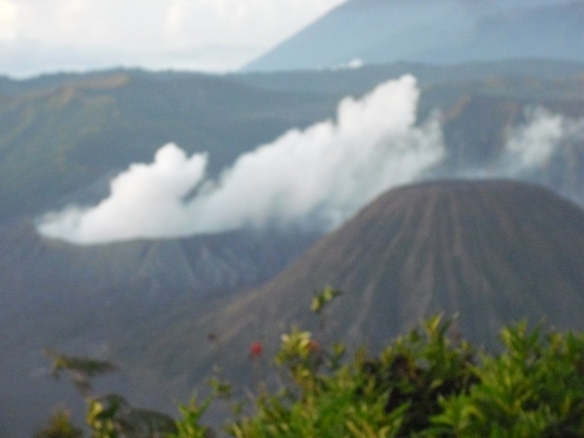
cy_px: 219
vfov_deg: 13.1
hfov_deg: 17.4
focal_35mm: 113
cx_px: 292
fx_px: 1906
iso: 800
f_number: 5.2
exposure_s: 1/125
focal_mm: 18.6
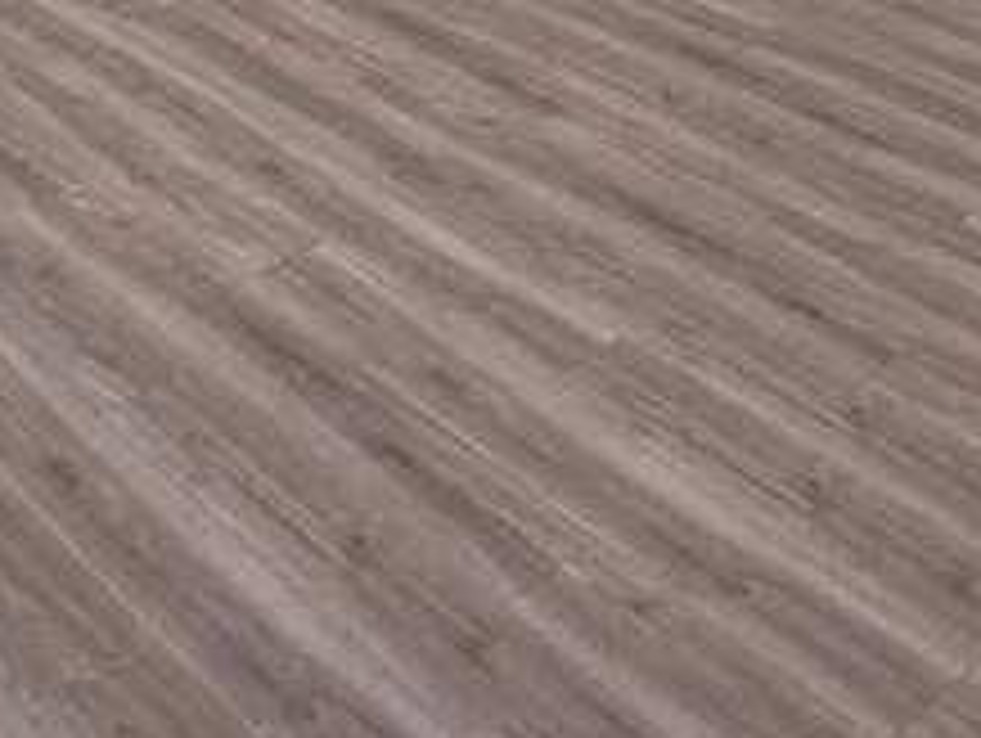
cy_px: -252
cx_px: 454
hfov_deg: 31.6
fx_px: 1731
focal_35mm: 61
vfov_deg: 21.5
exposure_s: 1/120
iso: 50
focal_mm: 2.2
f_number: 1.9
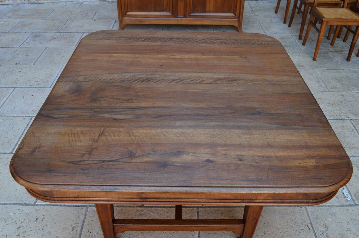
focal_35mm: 30
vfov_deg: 43.5
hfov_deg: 62.0
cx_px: 180
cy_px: 119
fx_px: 299
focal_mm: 20
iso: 400
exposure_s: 1/60
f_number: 8
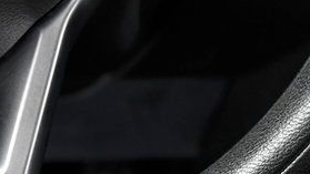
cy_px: -39
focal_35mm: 177
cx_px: -54
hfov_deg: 11.9
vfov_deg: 6.8
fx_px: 1455
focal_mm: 31
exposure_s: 1/200
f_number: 3.5
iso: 2000
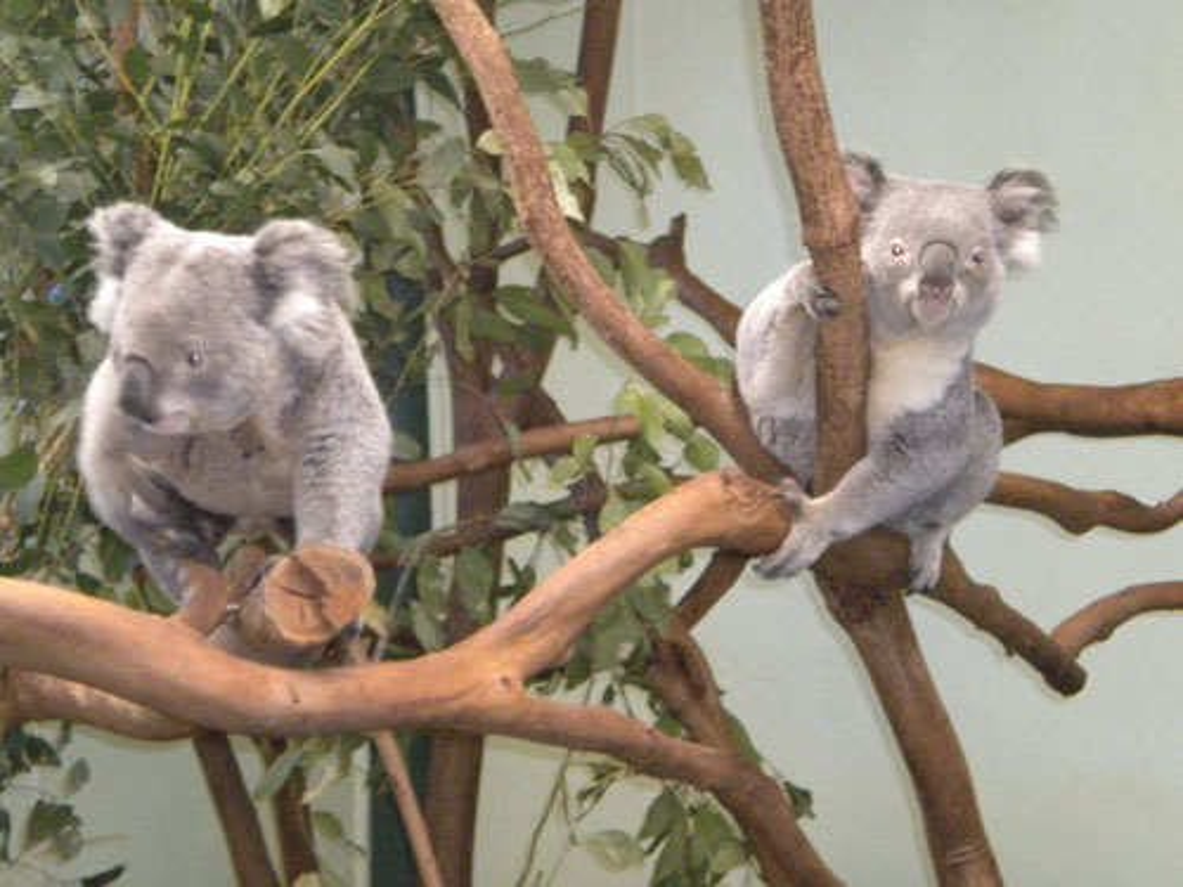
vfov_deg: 15.4
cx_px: 592
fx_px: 3281
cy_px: 444
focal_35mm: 96
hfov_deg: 20.4
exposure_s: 1/60
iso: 800
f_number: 5.7
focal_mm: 17.3
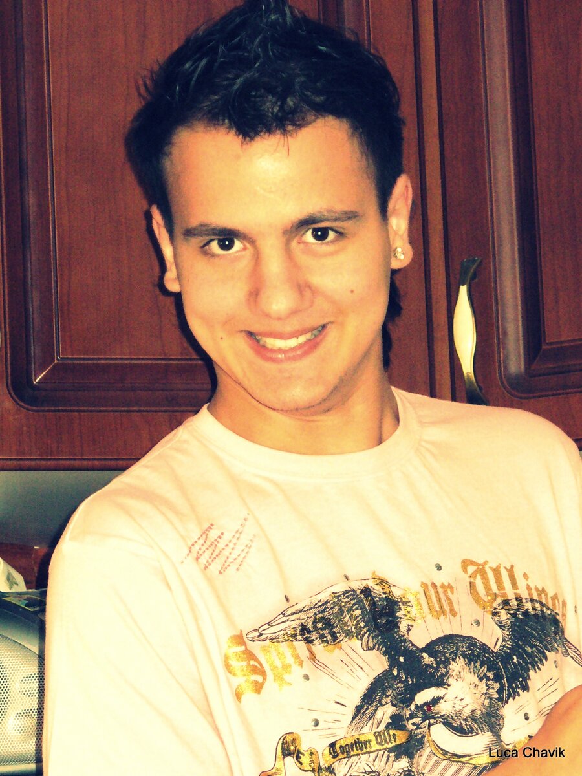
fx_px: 2847
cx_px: 291
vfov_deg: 15.5
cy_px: 388
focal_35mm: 127
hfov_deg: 11.7
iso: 400
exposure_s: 1/30
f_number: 3.7
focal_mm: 21
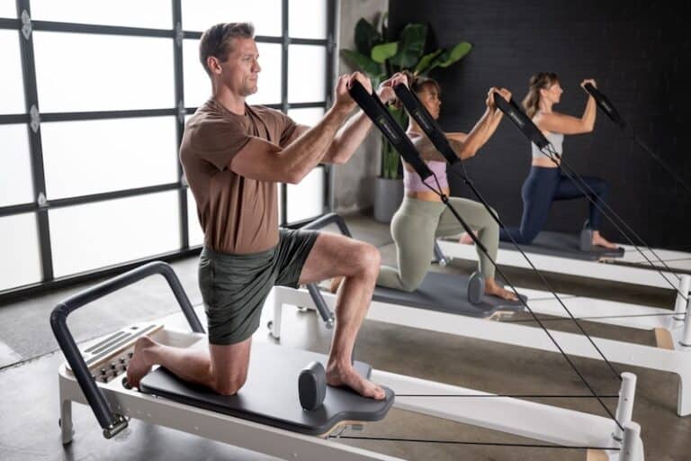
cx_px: 346
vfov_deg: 37.9
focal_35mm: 35
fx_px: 672
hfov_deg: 54.4
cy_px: 230
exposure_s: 1/1600
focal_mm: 35
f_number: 1.8
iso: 640
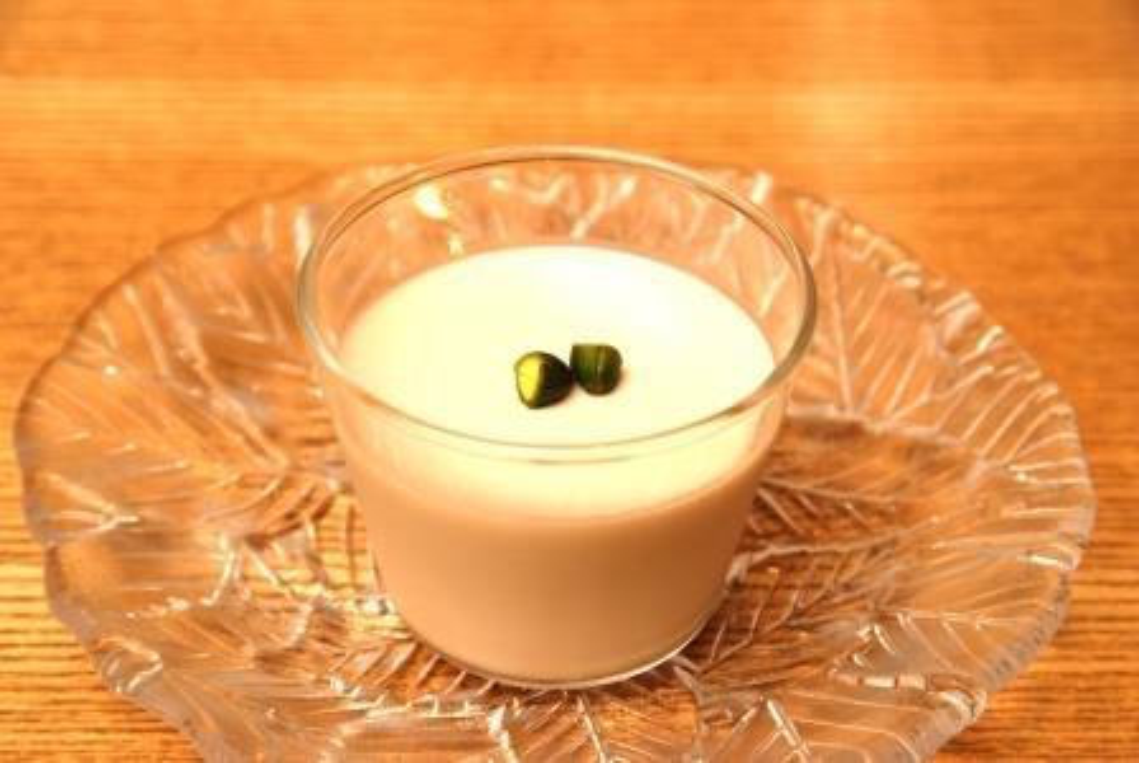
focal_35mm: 120
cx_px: 570
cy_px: 382
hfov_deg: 17.0
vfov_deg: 11.5
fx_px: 3802
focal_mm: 80
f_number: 7.1
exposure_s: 1/60
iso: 100
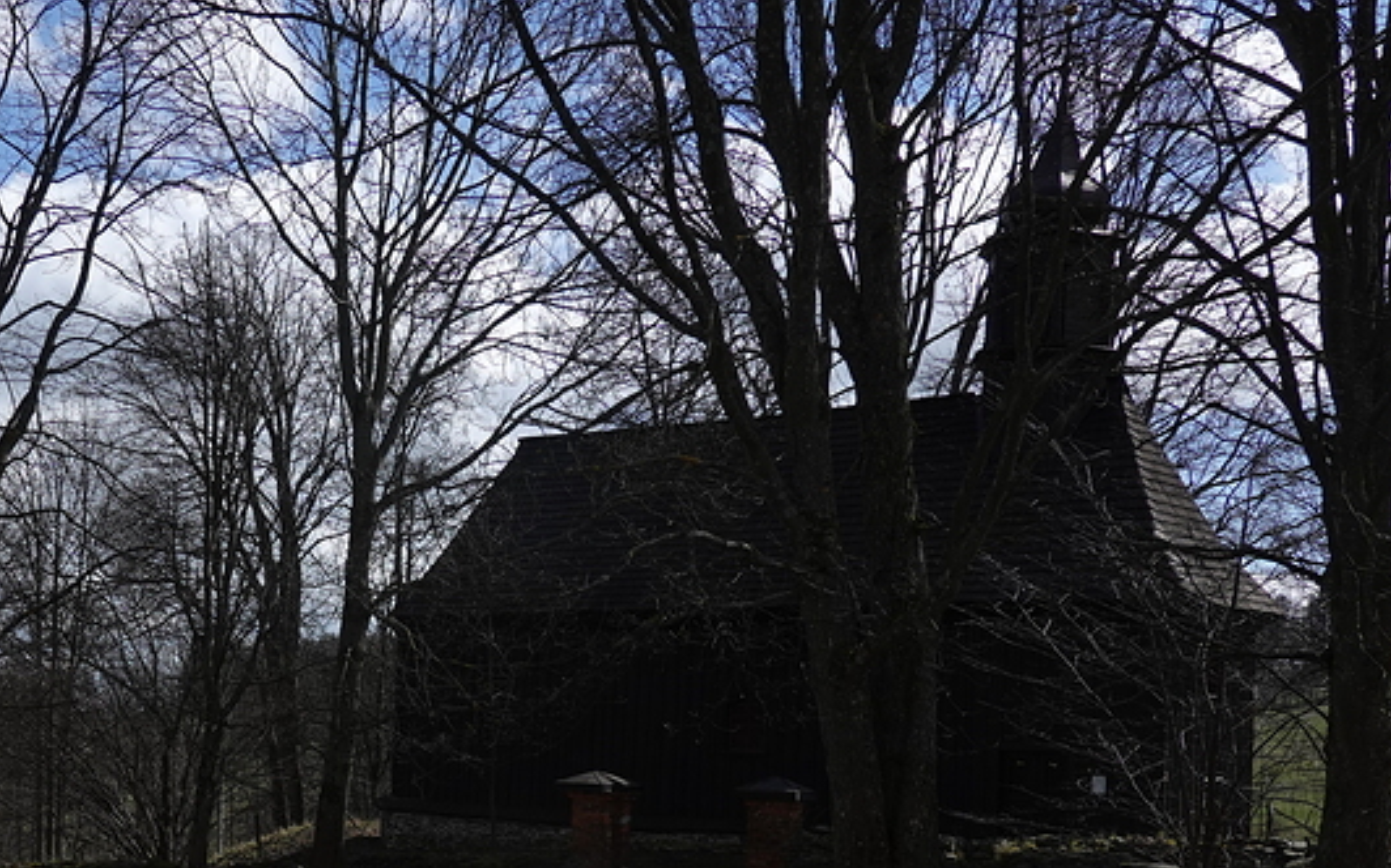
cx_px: 306
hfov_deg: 41.9
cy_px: 746
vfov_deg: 27.2
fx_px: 1743
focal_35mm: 46
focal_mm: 9
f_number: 3.2
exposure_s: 1/2500
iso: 125
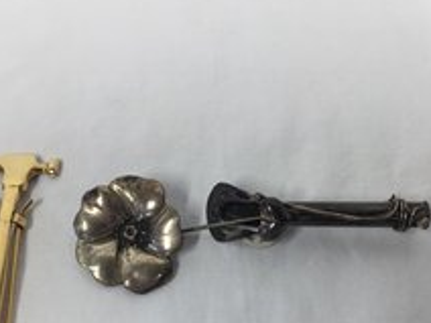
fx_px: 585
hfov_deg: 40.4
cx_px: 214
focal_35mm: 47
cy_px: 247
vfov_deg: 30.3
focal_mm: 4.15
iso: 40
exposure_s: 1/120
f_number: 2.2
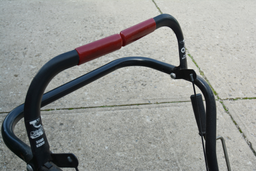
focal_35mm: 45
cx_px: 128
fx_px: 320
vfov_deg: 29.9
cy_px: 86
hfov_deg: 43.6
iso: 160
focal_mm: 30
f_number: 8
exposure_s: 1/250
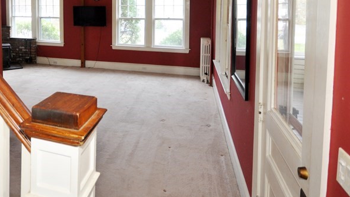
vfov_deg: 39.6
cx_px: 105
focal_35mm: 27
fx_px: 251
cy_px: 17
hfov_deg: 67.1
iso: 400
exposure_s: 1/80
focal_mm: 10
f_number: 5
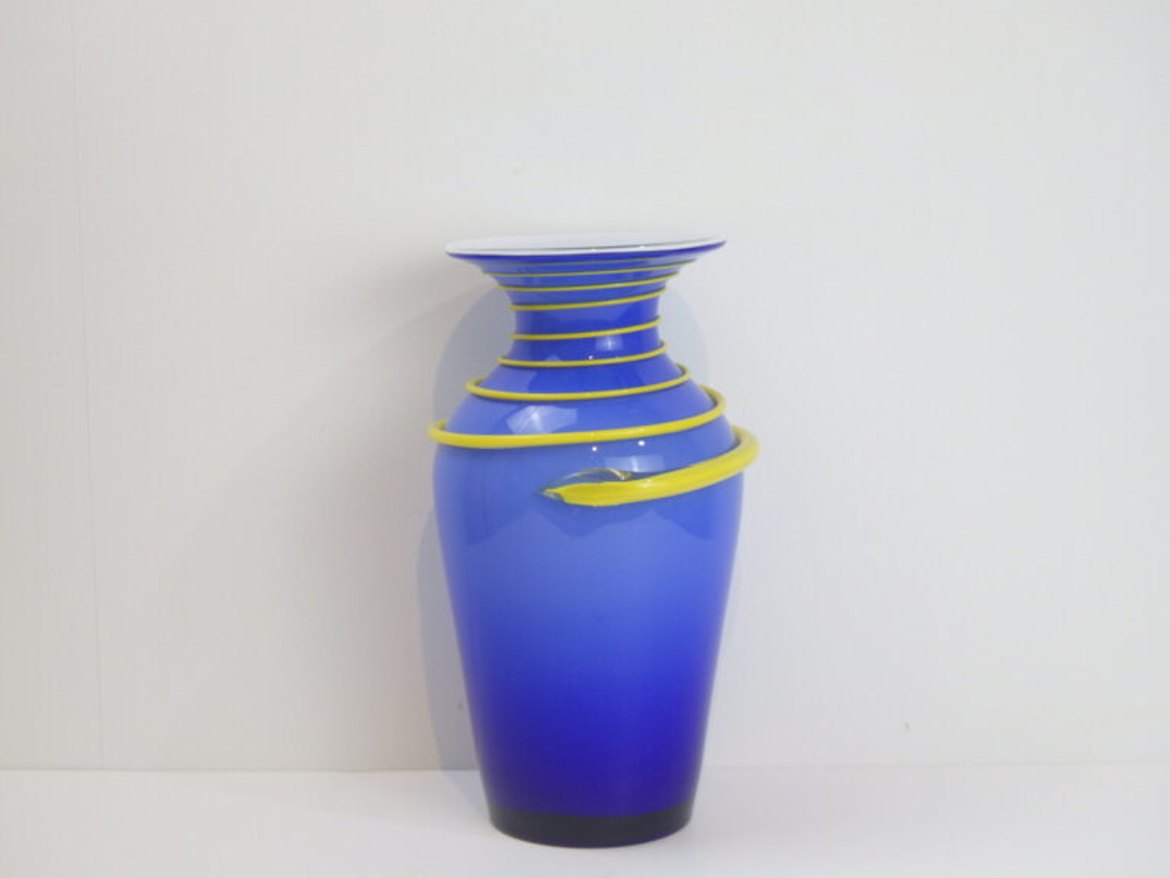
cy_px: 444
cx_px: 579
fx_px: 2129
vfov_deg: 23.3
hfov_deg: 30.7
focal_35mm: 63
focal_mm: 11.1
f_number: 4.6
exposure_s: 1/25
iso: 125
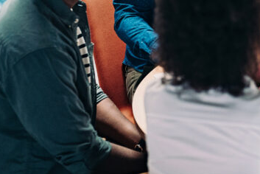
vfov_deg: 9.5
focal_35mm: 145
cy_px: 34
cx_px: 339
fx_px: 1048
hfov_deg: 13.6
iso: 1000
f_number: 1.8
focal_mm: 50
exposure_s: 1/320
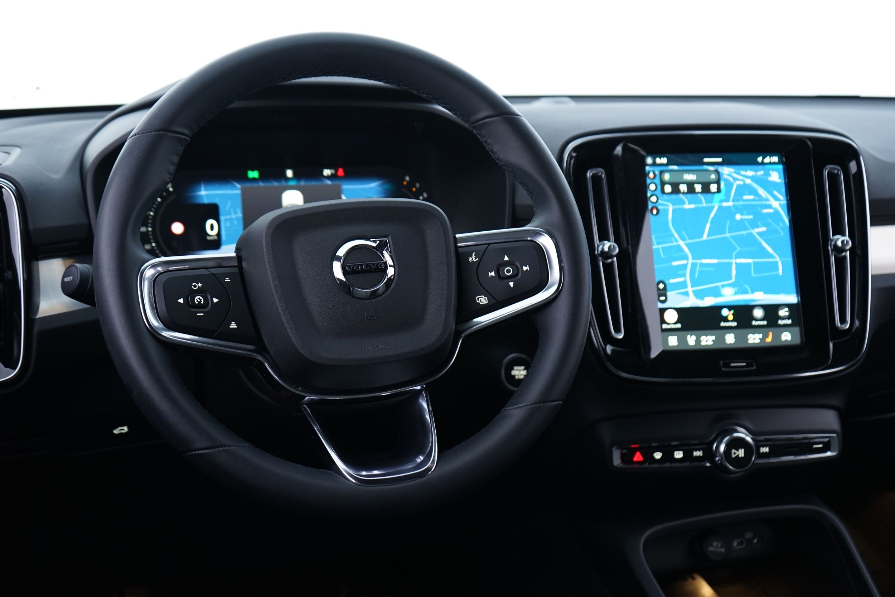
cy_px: 298
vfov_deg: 31.9
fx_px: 1044
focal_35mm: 42
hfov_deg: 46.4
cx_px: 448
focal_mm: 42
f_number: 4.5
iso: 800
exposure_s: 1/5
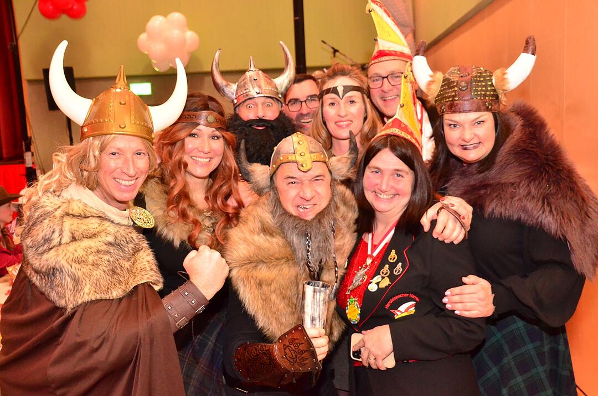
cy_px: 198
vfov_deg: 35.4
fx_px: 622
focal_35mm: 38
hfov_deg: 51.4
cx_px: 299
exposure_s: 1/50
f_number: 5.6
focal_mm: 25
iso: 3200
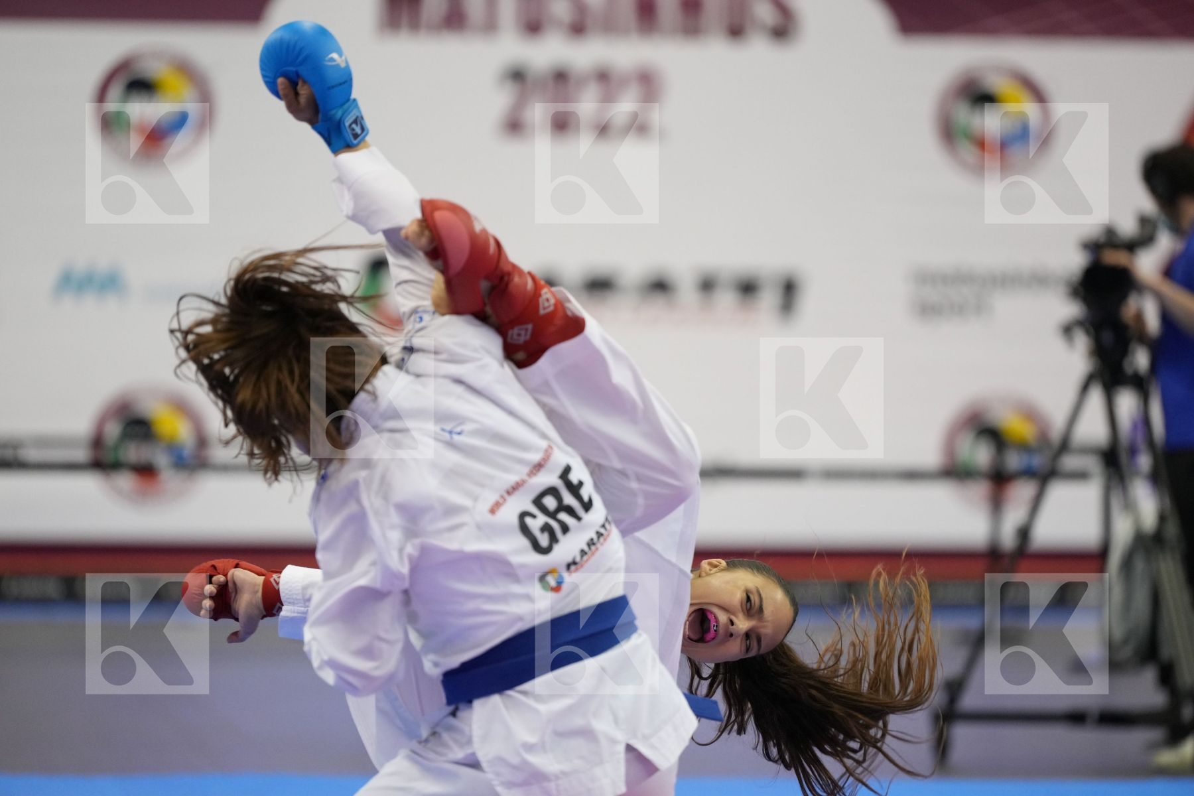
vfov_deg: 6.9
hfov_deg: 10.3
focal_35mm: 200
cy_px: 398
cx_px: 597
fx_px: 6633
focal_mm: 200
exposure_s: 1/1000
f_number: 2.8
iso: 3200
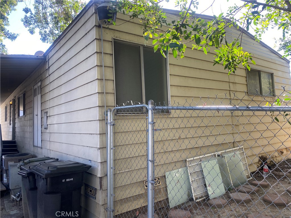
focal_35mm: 26
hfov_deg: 67.3
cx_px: 146
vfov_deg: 53.1
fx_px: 219
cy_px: 109
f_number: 1.8
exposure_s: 1/202
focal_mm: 4.25
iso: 32
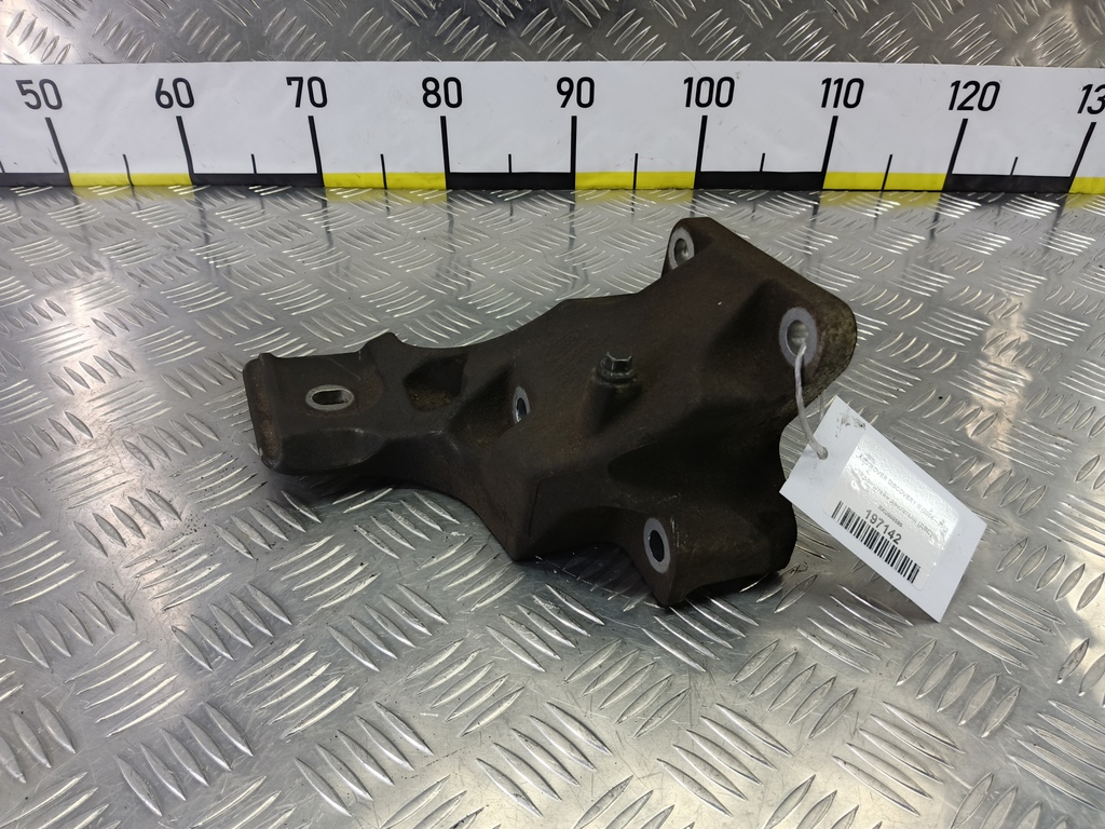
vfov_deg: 58.9
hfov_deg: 73.9
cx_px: 552
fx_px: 734
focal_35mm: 23
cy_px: 414
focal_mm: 4.11
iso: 118
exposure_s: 1/33.3
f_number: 1.6
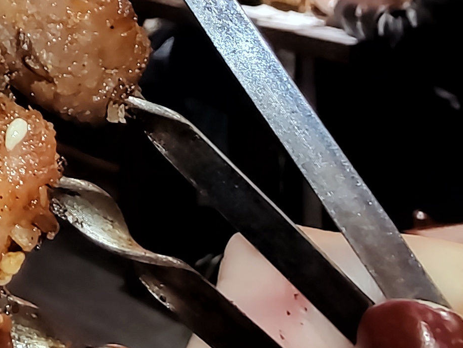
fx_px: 1137
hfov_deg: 18.5
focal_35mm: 85
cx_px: -345
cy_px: -277
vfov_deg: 15.1
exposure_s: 1/40
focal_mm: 2.25
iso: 285
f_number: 2.2
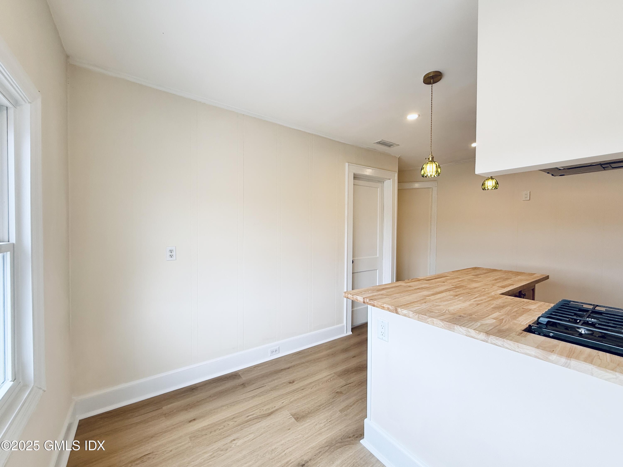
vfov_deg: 85.7
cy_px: 234
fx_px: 252
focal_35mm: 14
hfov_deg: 102.1
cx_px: 312
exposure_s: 1/120
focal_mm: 2.22
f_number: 2.2
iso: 100
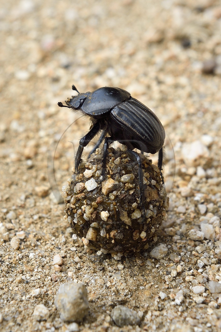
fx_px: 644
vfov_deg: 28.8
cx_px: 110
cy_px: 166
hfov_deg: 19.5
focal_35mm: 70
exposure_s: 1/250
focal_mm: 70
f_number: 11
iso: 400
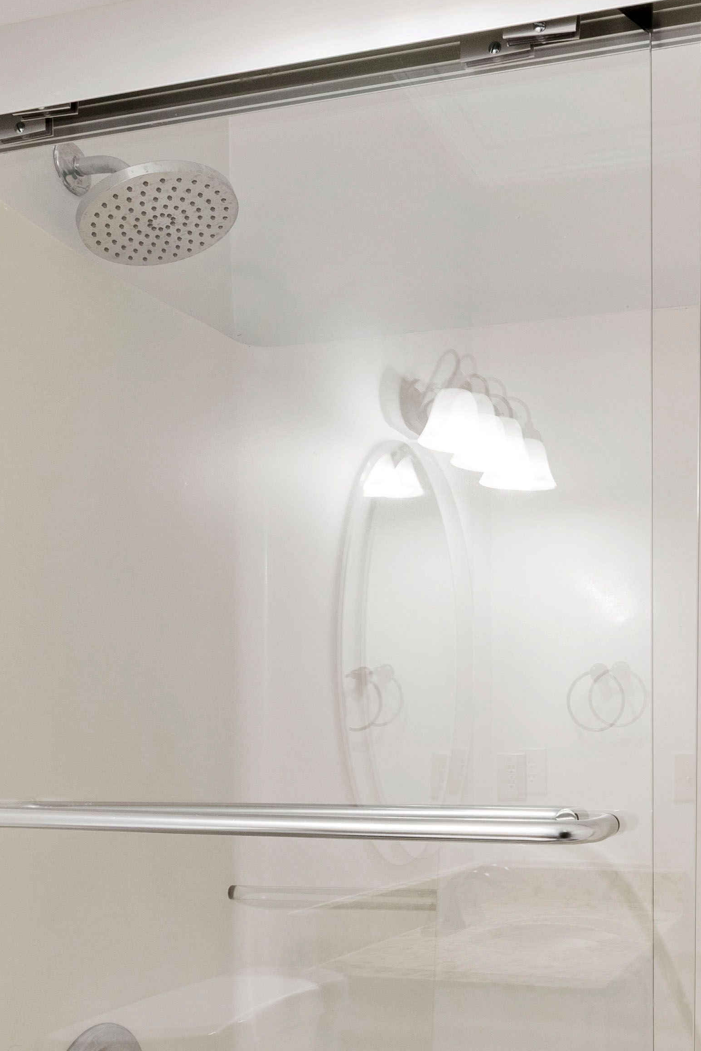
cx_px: 602
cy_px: 729
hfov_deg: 35.2
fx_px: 1051
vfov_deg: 51.8
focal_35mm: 36
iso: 100
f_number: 8
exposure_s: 1/2
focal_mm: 10
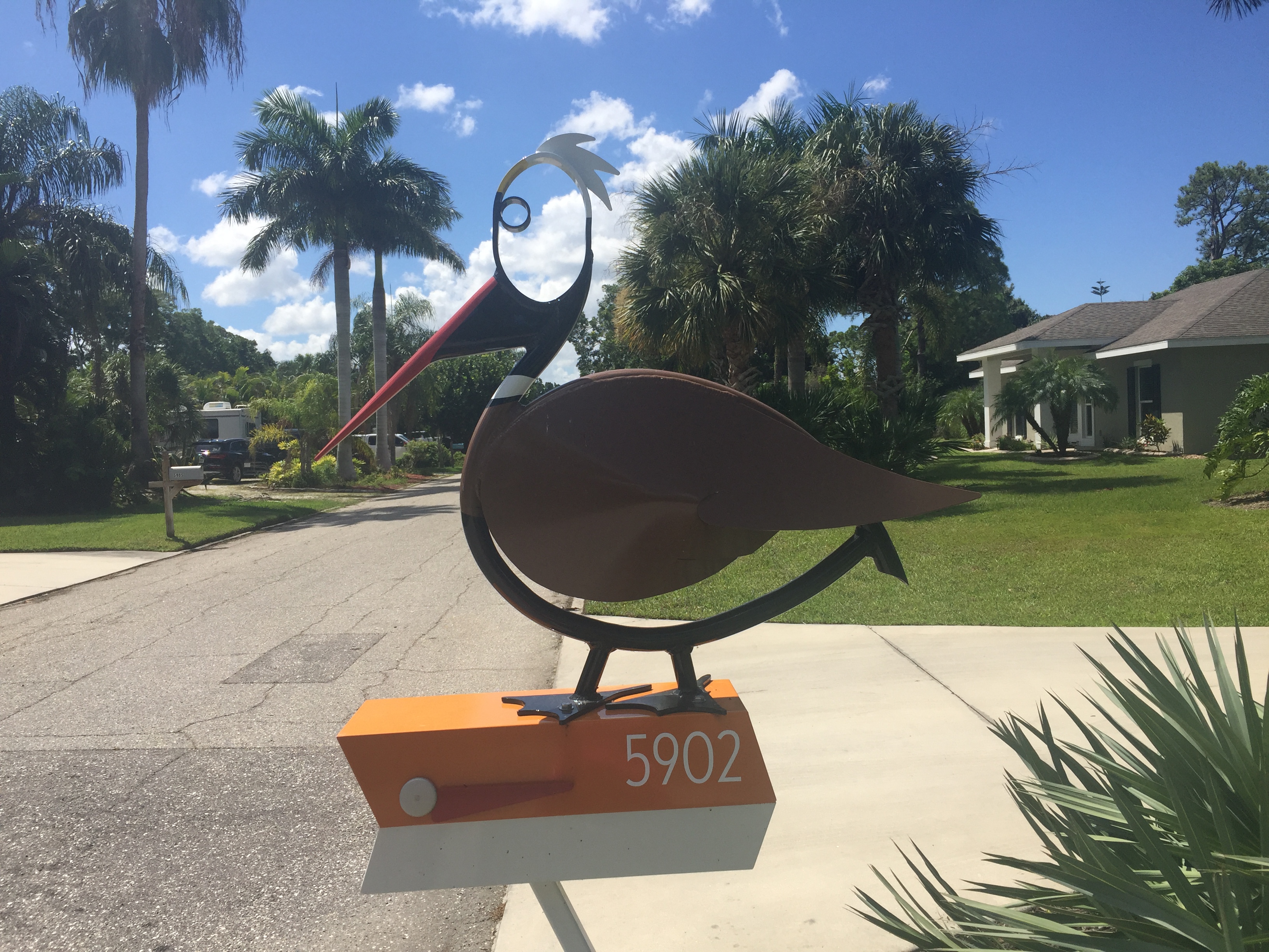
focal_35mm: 29
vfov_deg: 48.2
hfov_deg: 61.7
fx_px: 1063
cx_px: 634
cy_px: 476
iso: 32
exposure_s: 1/2639
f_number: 2.2
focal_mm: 4.15
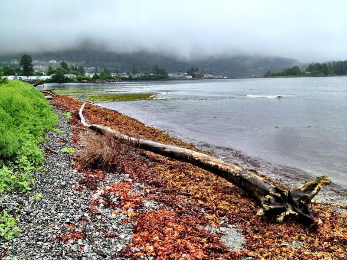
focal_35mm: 35
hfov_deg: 52.6
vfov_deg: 40.7
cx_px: 174
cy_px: 130
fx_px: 351
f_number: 2.4
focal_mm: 4.28
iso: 64
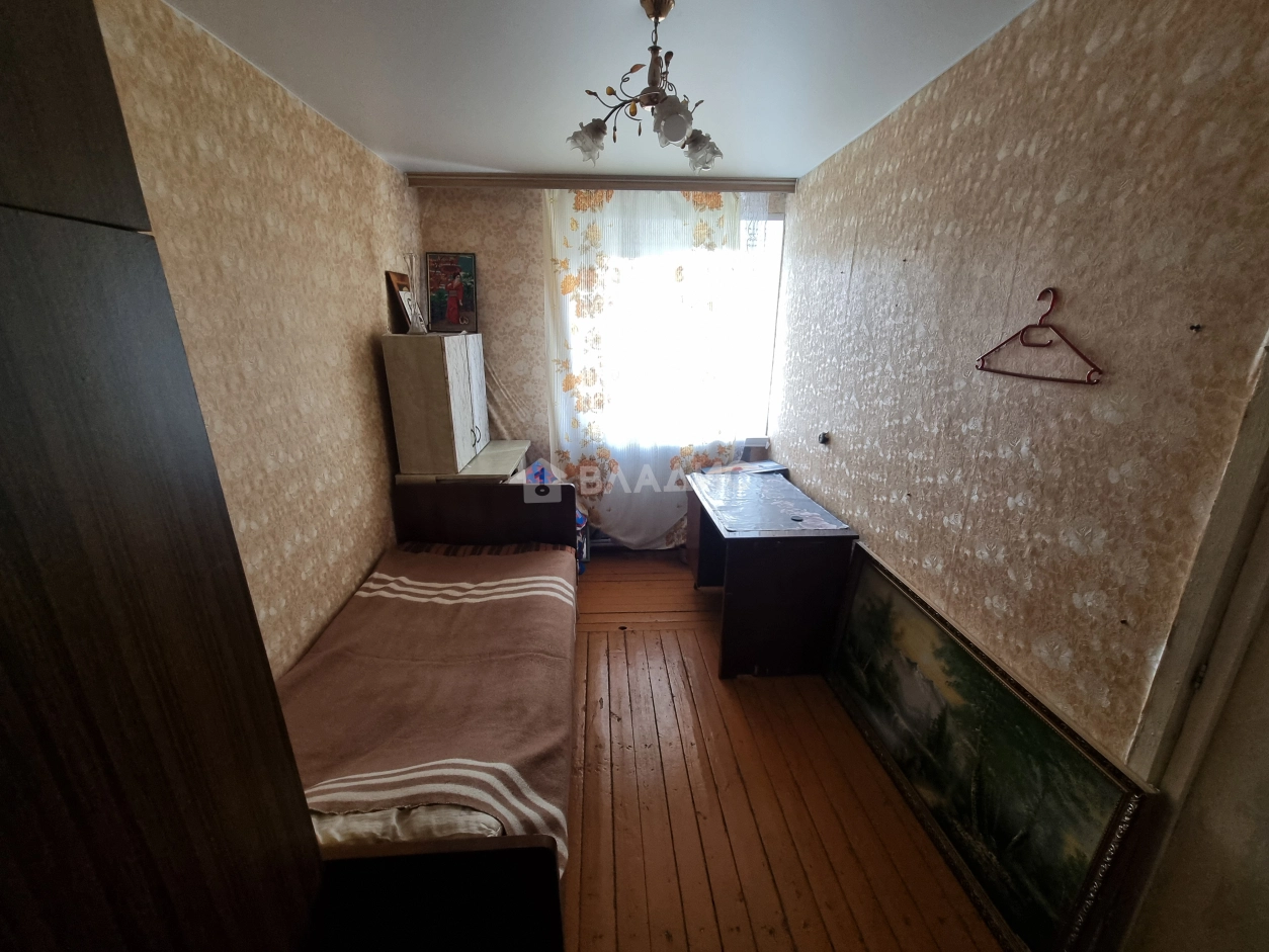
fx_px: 477
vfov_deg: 89.9
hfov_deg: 106.2
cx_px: 634
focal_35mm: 13
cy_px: 476
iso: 320
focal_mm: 2.2
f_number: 2.2
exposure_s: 1/50
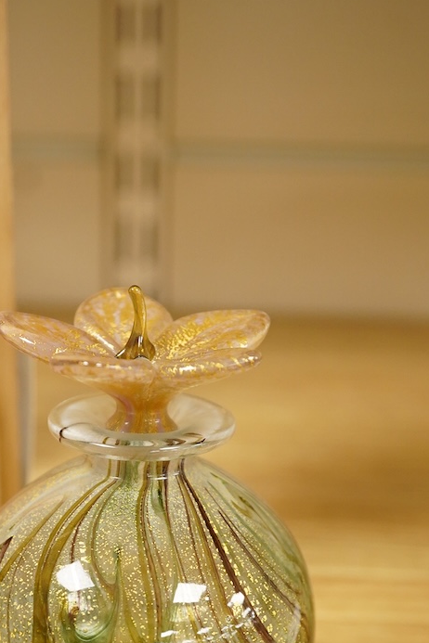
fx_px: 1305
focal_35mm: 73
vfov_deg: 27.2
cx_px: 142
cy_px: 501
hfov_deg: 18.6
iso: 2000
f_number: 7.1
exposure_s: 1/125
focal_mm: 30
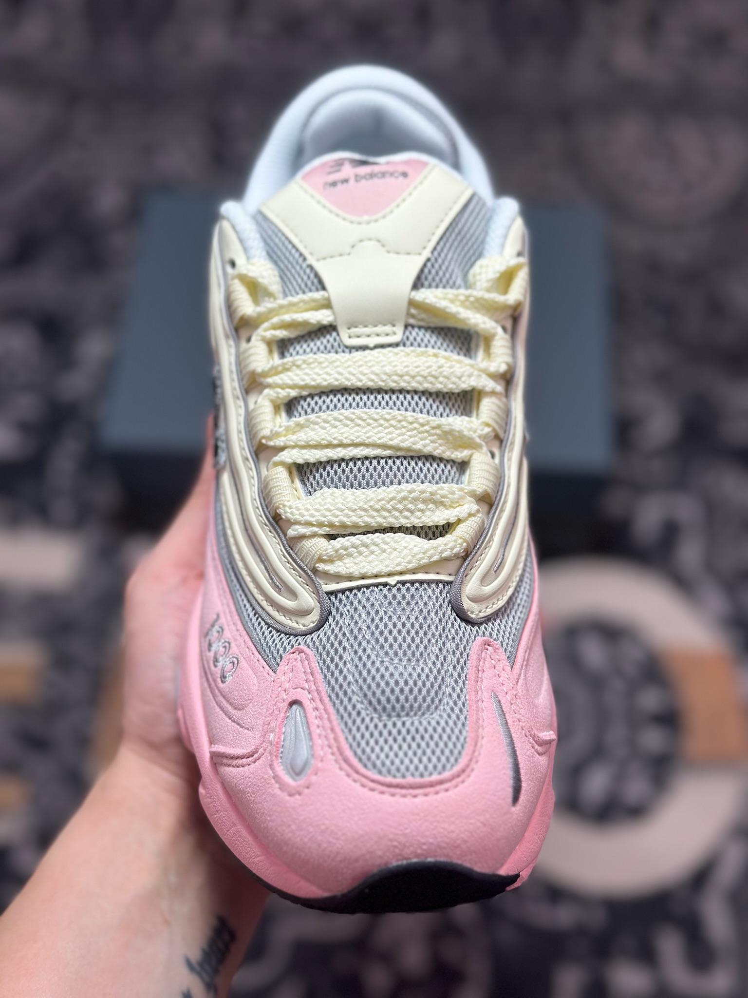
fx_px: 1383
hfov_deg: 30.3
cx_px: 374
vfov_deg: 39.7
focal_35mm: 48
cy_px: 499
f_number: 1.78
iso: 80
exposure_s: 1/1639
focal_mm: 6.86
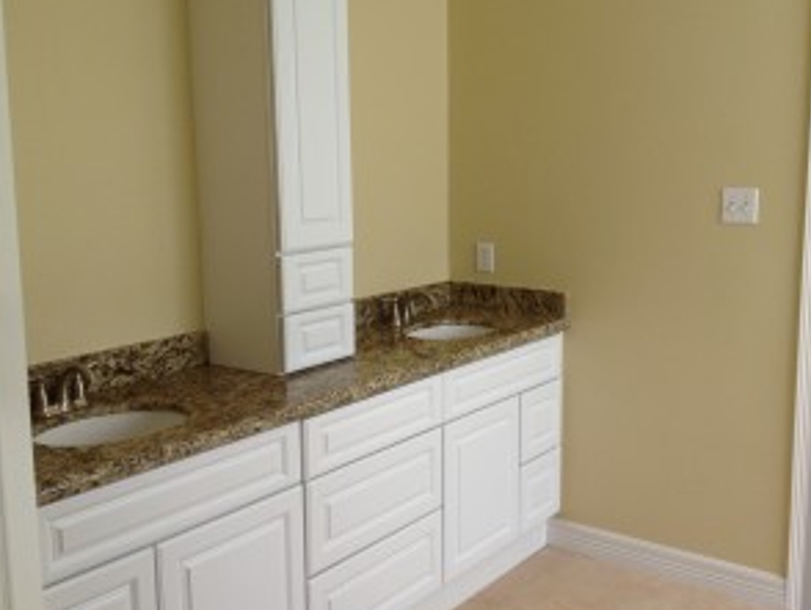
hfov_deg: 41.9
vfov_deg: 32.2
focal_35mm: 45
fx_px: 1055
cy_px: 290
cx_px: 474
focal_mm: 4.28
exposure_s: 1/60
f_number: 2.4
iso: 64
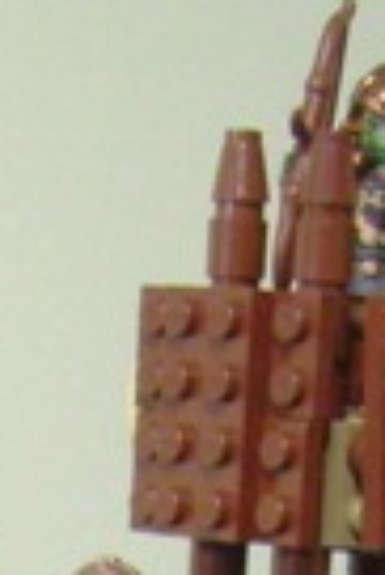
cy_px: 1560
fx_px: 4016
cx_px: -199
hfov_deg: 5.4
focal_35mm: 251
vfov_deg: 7.5
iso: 160
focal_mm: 5.7
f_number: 2.9
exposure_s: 1/10
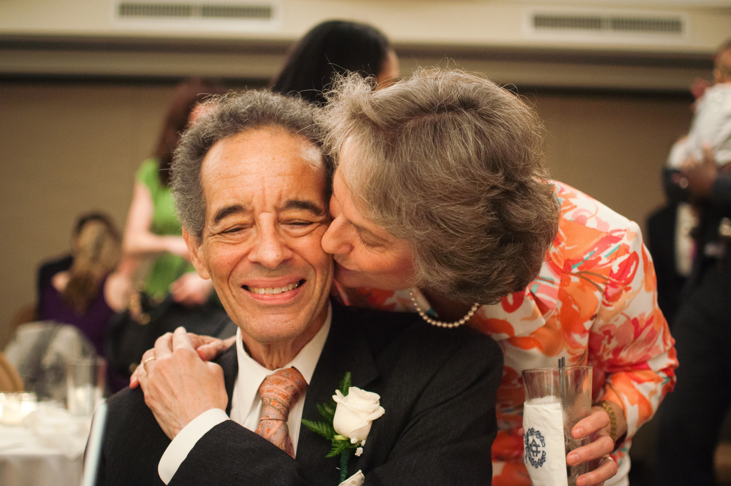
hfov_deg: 37.9
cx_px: 366
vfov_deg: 25.7
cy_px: 243
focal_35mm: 52
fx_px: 1065
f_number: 1.8
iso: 250
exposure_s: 1/80
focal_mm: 35
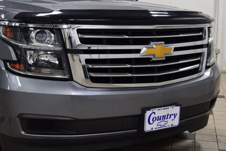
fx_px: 358
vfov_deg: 23.8
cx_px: 113
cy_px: 76
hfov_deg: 35.0
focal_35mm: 57
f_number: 6.3
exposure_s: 1/20
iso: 400
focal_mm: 38
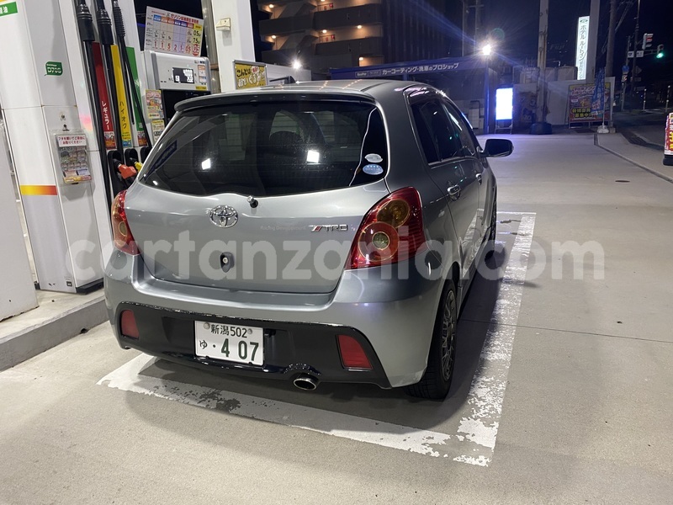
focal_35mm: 26
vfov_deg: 53.1
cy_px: 252
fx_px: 505
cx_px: 336
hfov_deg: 67.3
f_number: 1.8
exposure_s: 1/50
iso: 160
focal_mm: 4.25
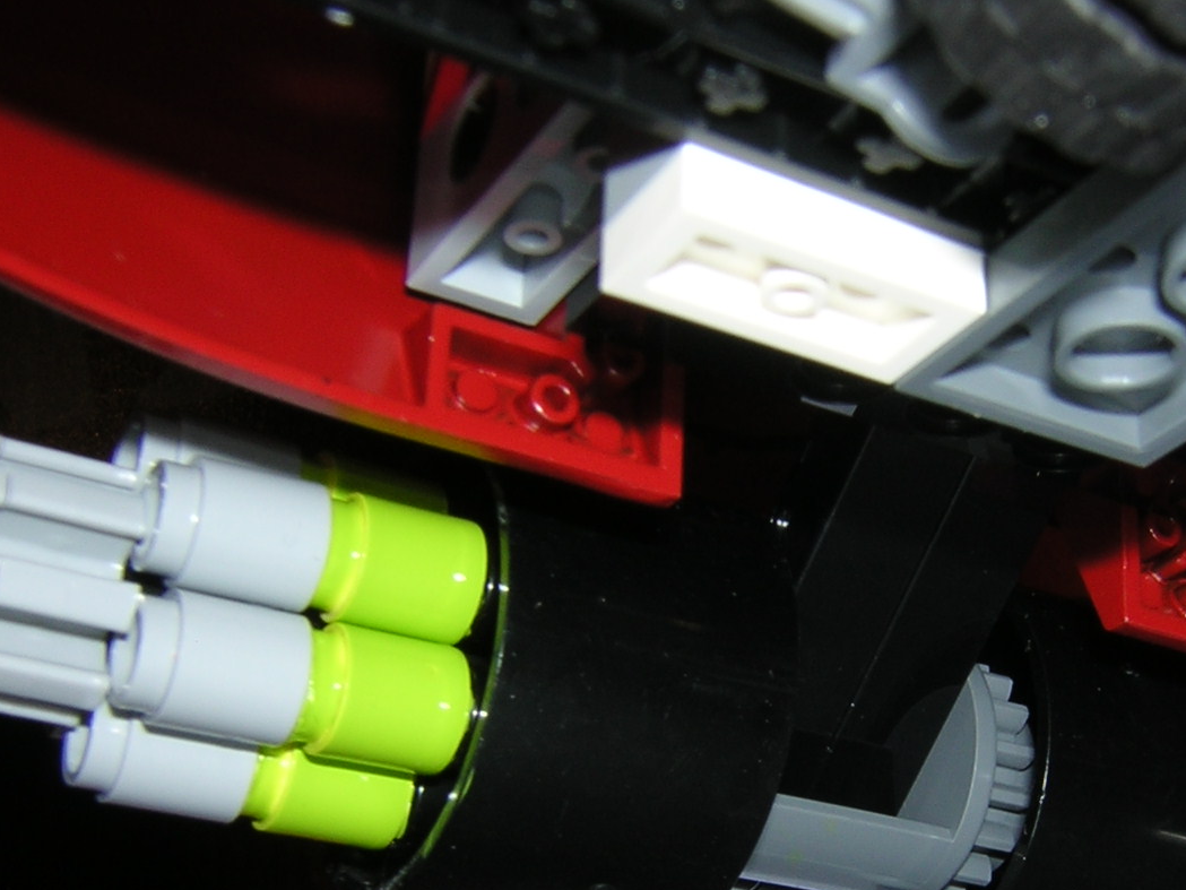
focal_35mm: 61
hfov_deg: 31.2
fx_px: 2090
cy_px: 614
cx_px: 882
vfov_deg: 23.9
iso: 100
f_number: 5.4
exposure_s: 1/60.1
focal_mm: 5.2
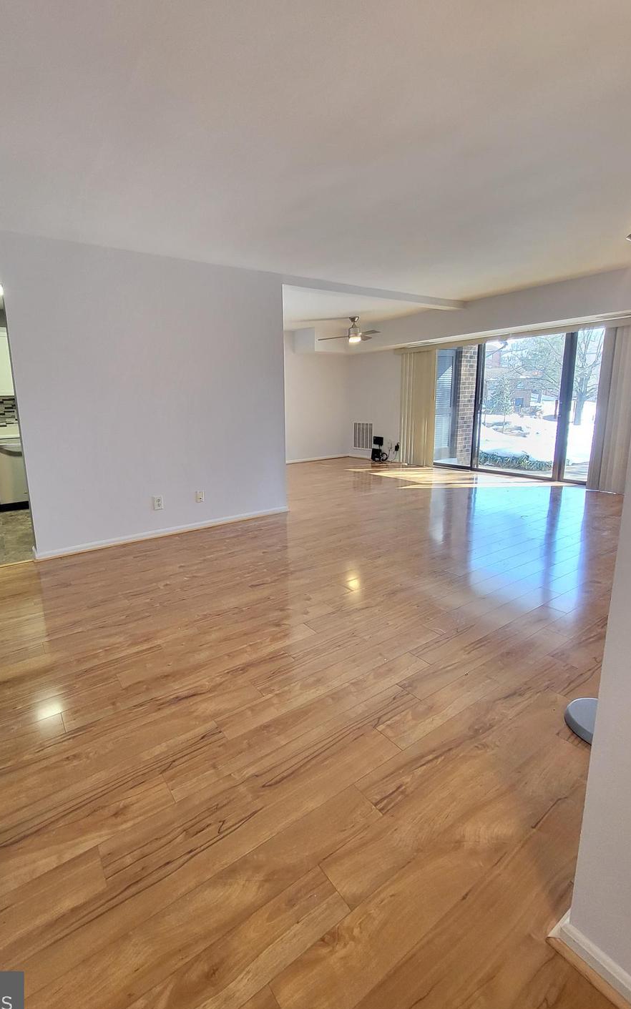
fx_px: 413
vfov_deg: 101.4
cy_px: 481
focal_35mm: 15
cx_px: 258
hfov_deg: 74.1
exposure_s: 1/60
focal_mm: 1.74
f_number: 2.2
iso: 160
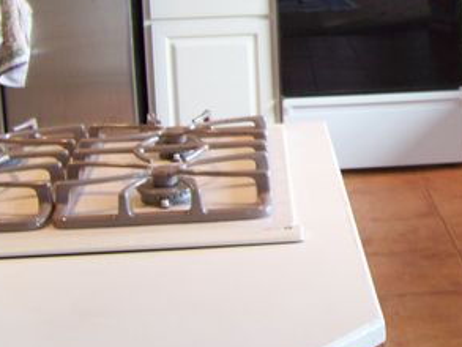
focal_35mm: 86
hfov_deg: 22.1
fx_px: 1148
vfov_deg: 17.0
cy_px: 48
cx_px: 429
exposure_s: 1/30
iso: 125
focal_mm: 5.85
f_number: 2.8
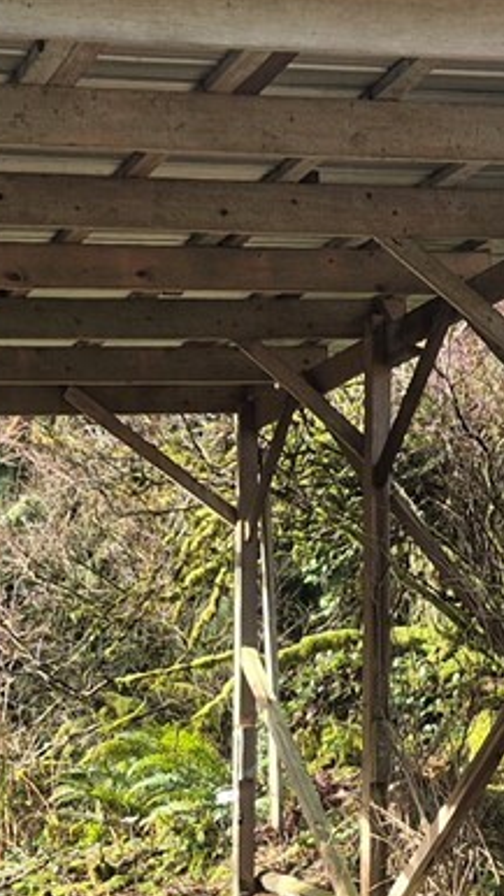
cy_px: 1112
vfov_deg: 19.2
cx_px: 485
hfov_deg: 11.5
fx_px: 2472
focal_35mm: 104
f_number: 1.8
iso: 25
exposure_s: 1/230
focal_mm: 5.4
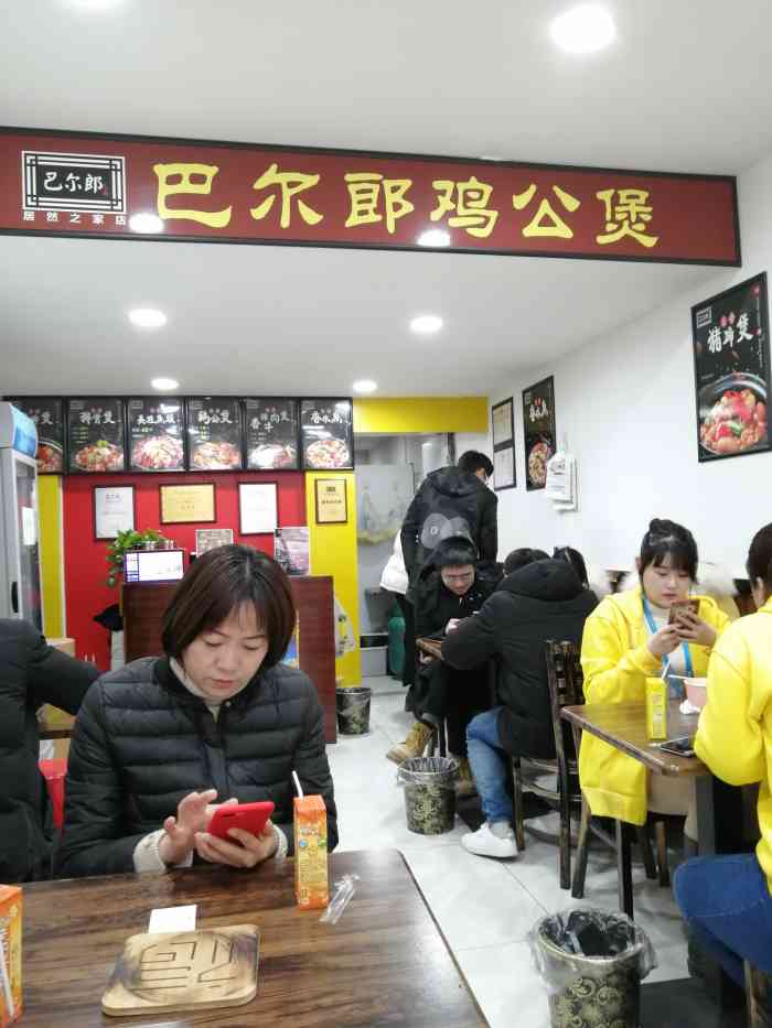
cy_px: 514
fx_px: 803
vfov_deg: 65.3
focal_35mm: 27
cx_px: 386
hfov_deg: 51.4
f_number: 1.8
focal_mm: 3.62
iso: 250
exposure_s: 1/33.3
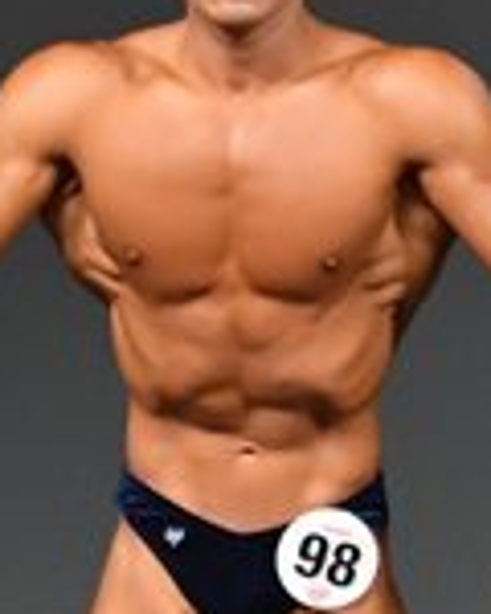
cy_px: 639
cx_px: 329
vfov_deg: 1.2
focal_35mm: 1676
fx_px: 30444
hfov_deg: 0.9
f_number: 5.6
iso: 4000
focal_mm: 230
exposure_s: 1/400
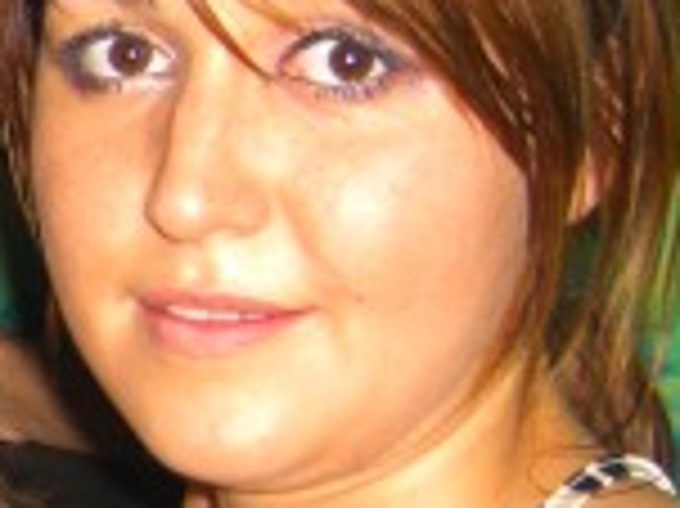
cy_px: 423
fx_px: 2964
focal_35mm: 151
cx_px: -536
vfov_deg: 9.8
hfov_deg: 12.1
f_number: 2.8
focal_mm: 7.9
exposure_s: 1/60
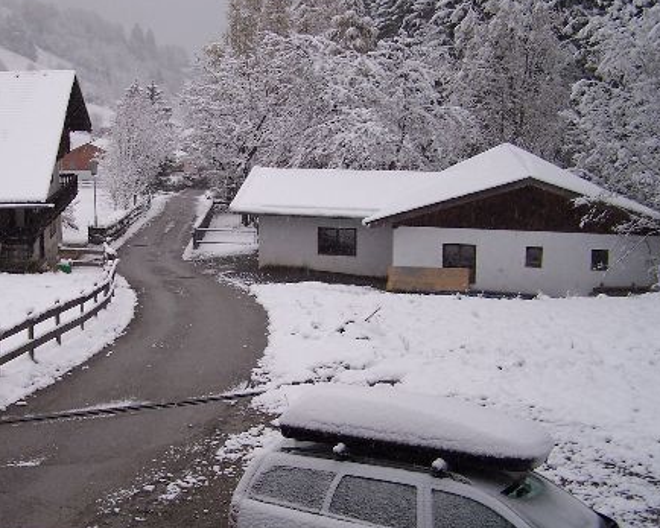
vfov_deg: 27.6
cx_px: 195
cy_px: 278
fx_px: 1074
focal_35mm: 55
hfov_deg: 33.7
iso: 80
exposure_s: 1/90
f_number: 2.8
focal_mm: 6.3
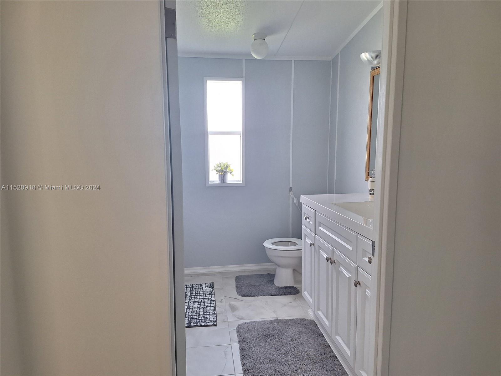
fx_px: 333
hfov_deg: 73.9
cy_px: 188
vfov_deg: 58.9
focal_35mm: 23
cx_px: 250
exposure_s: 1/120
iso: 64
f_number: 1.8
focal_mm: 5.54
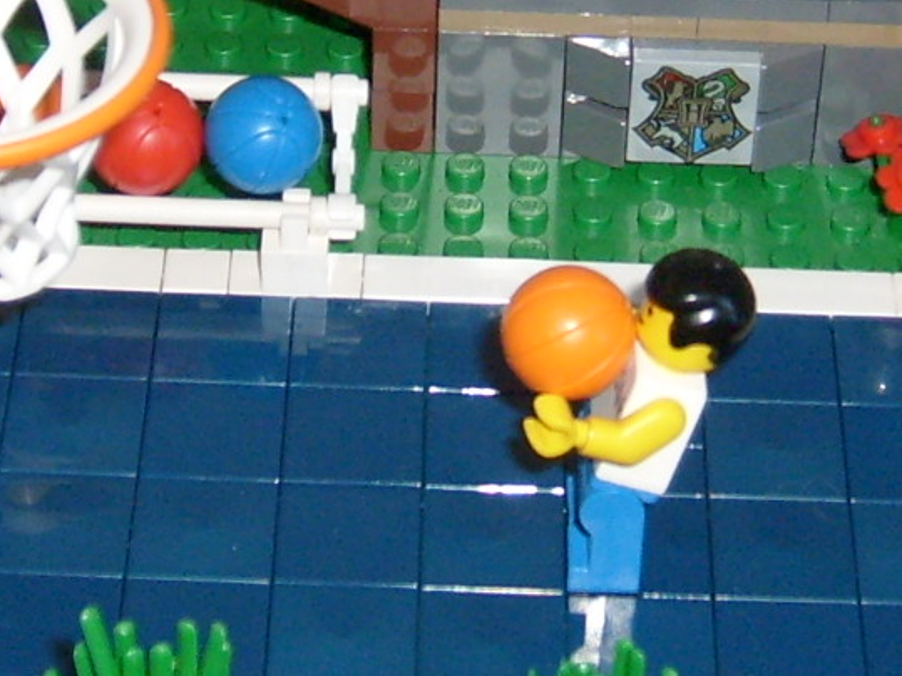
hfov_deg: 14.8
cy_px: -44
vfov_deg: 11.0
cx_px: 447
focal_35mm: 133
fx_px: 3465
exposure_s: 1/45
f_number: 2.8
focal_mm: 5.8
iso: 100
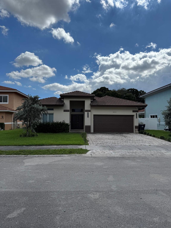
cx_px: 86
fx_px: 158
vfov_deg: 71.6
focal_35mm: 24
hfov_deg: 56.8
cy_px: 114
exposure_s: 1/10417
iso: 80
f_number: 1.78
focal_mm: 6.76
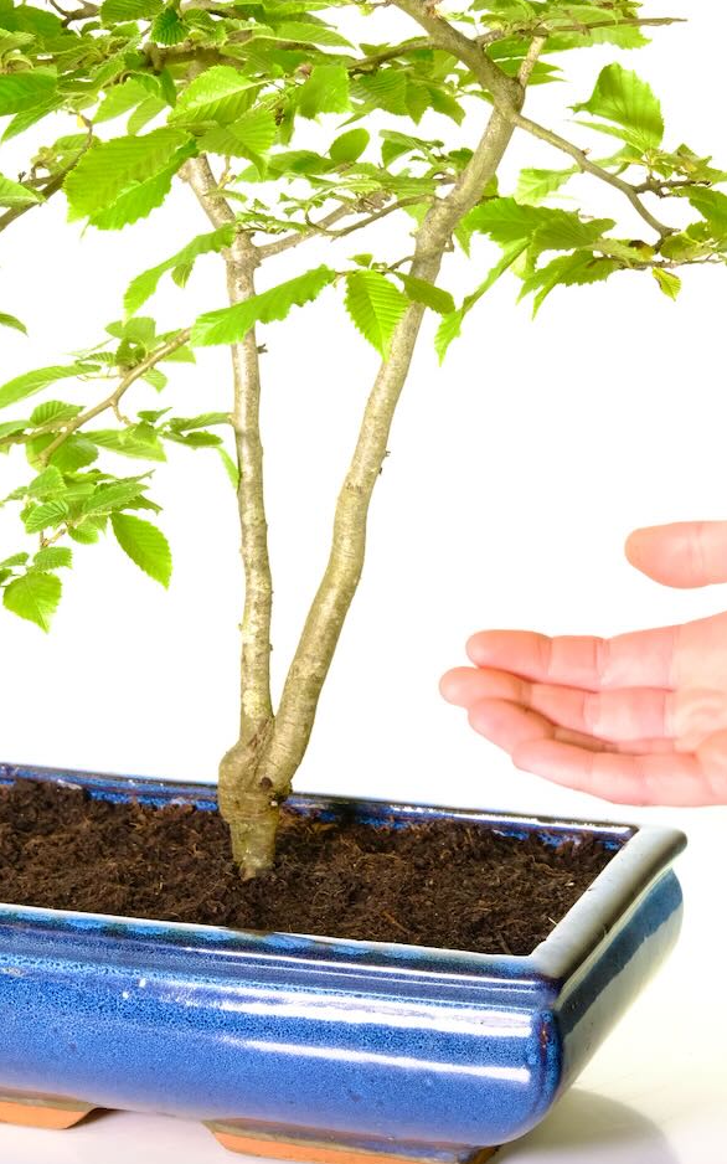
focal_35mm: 121
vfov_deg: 17.2
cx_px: 269
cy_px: 427
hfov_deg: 10.8
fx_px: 3837
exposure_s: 1/13
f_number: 13
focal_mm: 57.8
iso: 2500
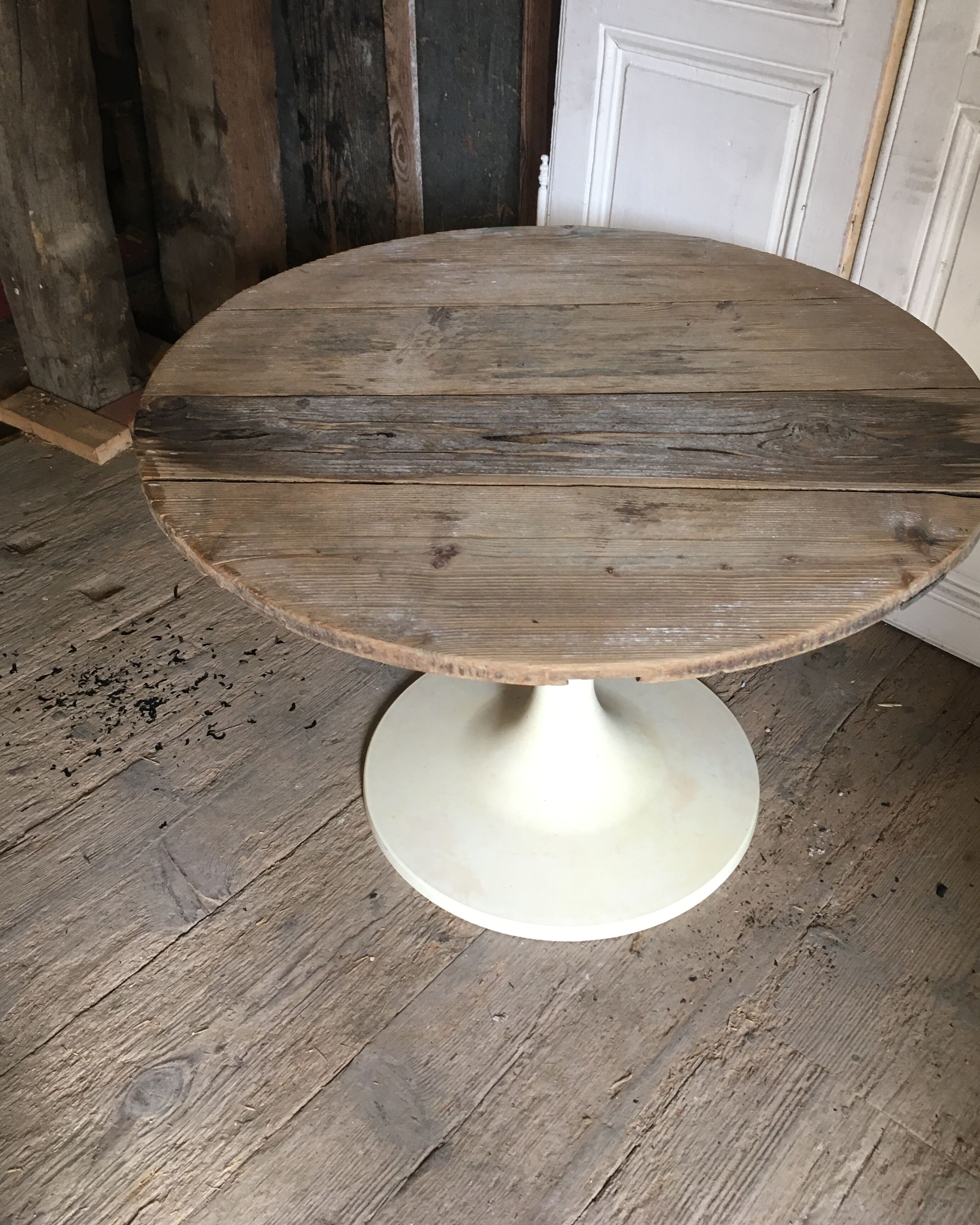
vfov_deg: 54.1
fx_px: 1196
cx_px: 527
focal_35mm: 33
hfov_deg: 44.5
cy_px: 544
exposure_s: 1/33
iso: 100
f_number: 2.2
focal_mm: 4.15
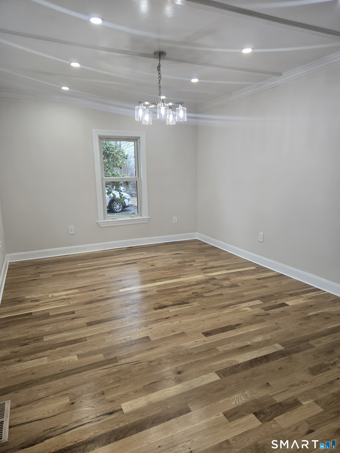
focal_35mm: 23
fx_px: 301
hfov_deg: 58.9
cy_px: 226
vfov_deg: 73.9
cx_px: 170
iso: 125
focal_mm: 5.4
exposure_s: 1/120
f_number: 1.8
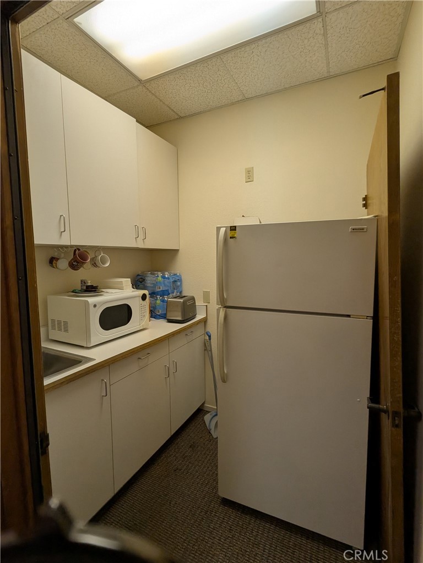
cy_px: 282
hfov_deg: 78.1
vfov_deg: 94.5
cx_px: 212
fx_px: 261
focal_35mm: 16
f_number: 2.2
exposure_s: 1/120
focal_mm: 2.22
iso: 159
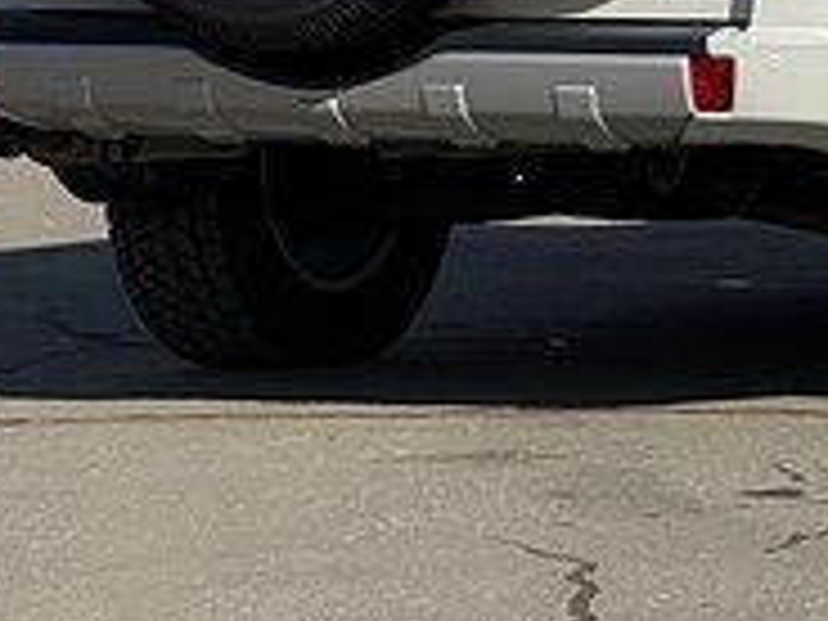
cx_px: 950
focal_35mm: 357
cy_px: -225
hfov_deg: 5.5
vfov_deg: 4.1
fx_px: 8539
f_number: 2.8
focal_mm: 15.66
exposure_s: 1/2611
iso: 50
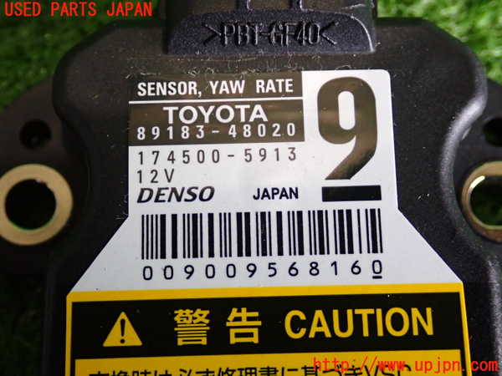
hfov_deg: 38.2
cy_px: 188
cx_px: 251
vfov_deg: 29.1
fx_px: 725
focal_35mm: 50
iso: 500
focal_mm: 9.01
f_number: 3.2
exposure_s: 1/50
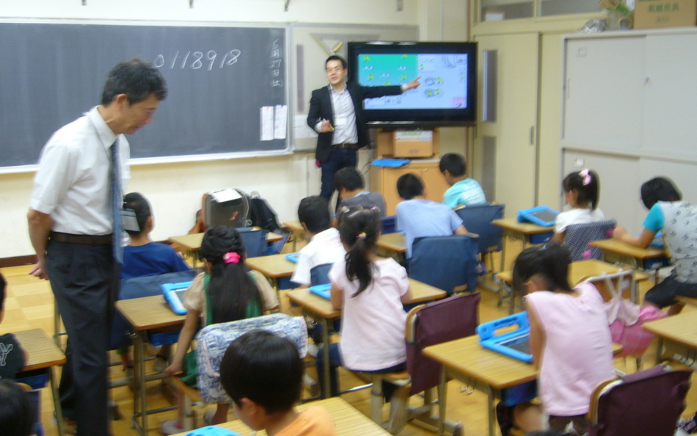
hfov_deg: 49.3
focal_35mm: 40
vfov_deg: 31.9
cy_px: 180
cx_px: 360
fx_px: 760
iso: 100
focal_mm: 5.8
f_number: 2.8
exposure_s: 1/20
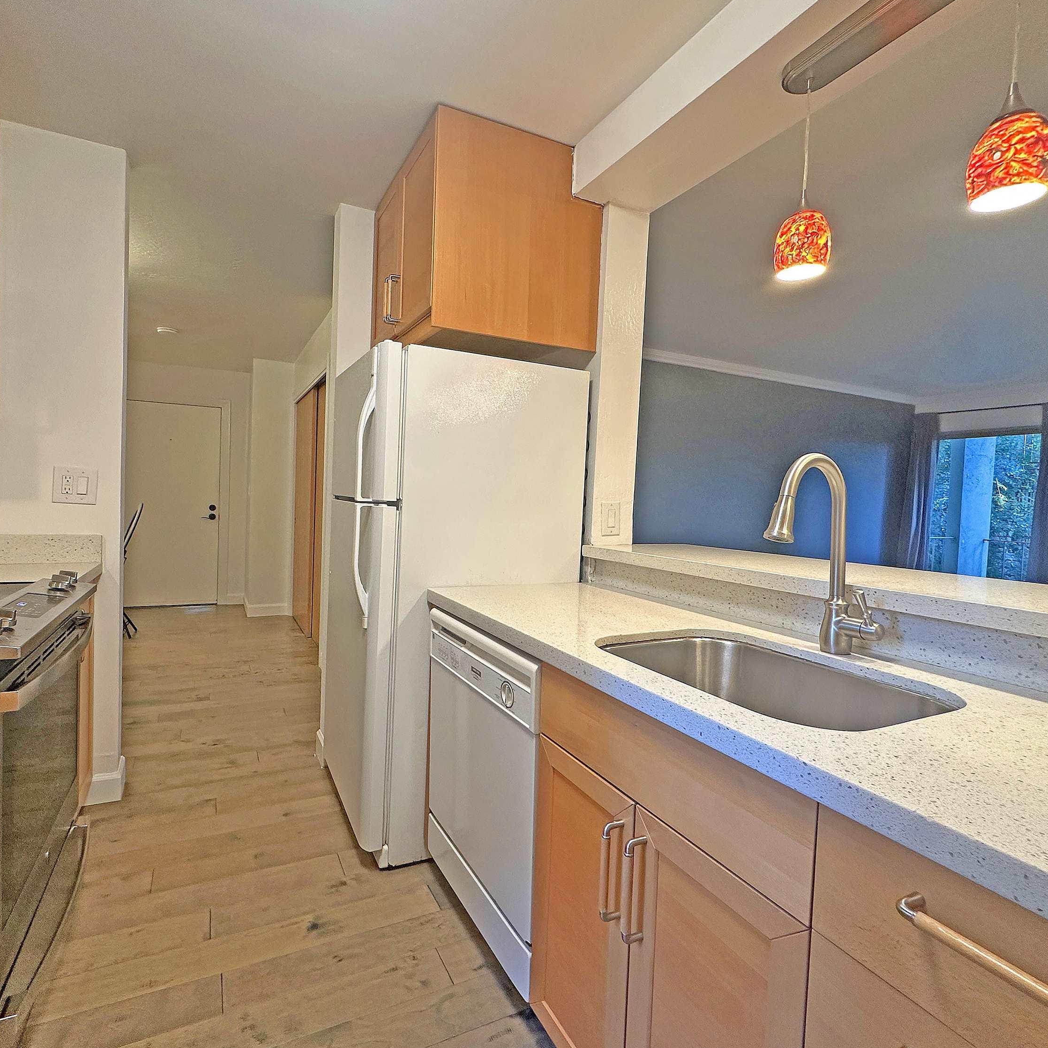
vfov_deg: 84.0
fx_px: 582
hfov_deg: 83.7
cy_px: 515
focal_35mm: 17
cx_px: 469
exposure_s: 1/60
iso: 200
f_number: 2.2
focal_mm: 2.22
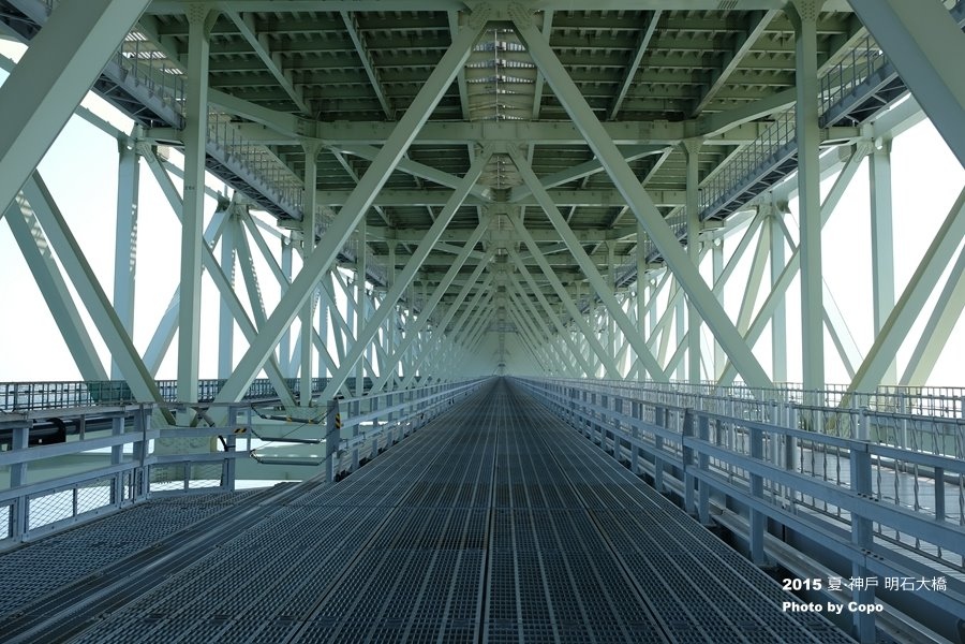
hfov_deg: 63.7
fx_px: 777
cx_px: 482
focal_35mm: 29
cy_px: 322
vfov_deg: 45.0
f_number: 5.6
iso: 200
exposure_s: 1/220
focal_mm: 19.6
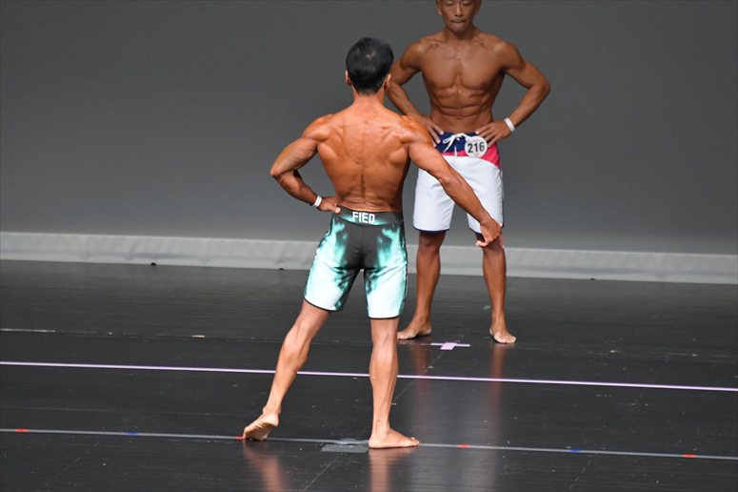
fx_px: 7684
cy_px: 246
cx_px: 369
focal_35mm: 375
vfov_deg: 3.7
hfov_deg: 5.5
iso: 5000
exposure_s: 1/400
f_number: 5.6
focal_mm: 250
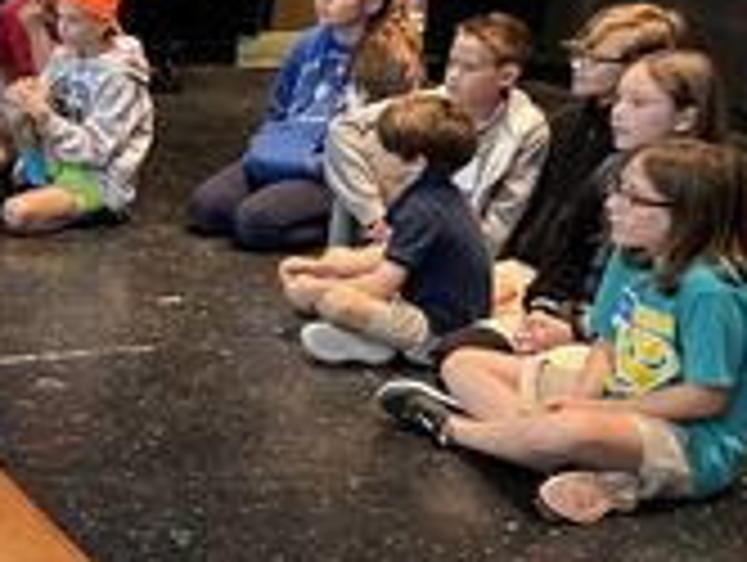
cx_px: -261
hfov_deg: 22.7
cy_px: 238
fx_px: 1621
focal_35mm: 75
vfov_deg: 19.7
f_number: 1.5
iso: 500
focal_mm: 5.7
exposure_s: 1/40
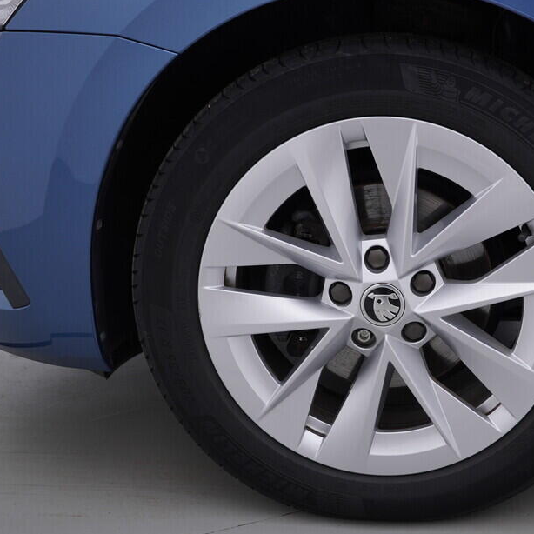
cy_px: 280
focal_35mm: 51
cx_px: 405
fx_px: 890
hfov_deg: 32.7
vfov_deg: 33.4
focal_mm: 24
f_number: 4
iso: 125
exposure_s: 1/80
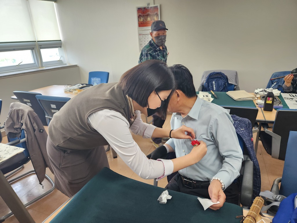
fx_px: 197
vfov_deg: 58.9
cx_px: 148
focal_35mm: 23
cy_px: 112
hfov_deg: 73.9
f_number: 1.8
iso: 200
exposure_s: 1/120
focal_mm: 5.4
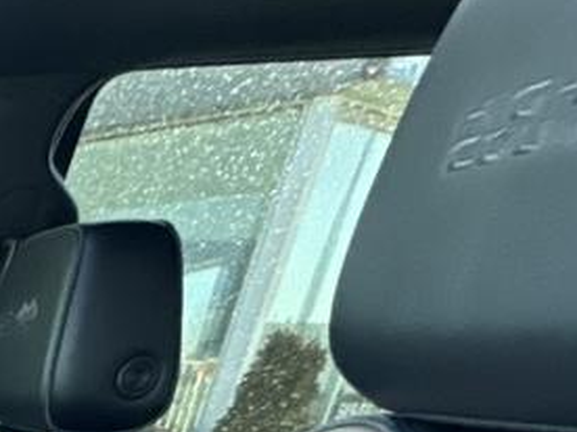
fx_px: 1083
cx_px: -673
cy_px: 925
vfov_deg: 16.0
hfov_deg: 17.2
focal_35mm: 65
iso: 320
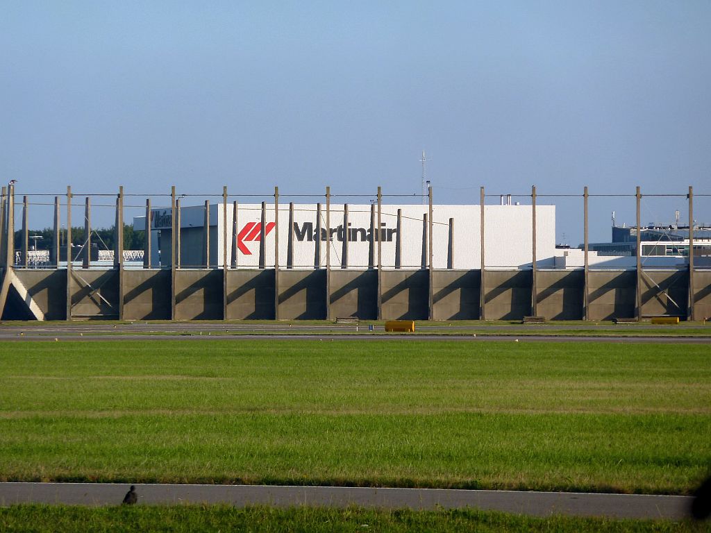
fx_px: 6162
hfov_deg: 6.6
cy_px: 266
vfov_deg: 5.0
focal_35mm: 300
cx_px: 356
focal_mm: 49.2
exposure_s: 1/250
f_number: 4.9
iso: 80
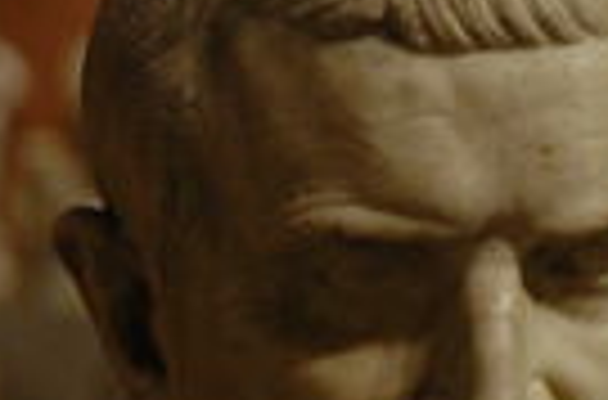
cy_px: 261
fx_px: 5773
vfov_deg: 4.0
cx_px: 509
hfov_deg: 6.0
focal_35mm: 343
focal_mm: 70
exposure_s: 1/8
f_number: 4.5
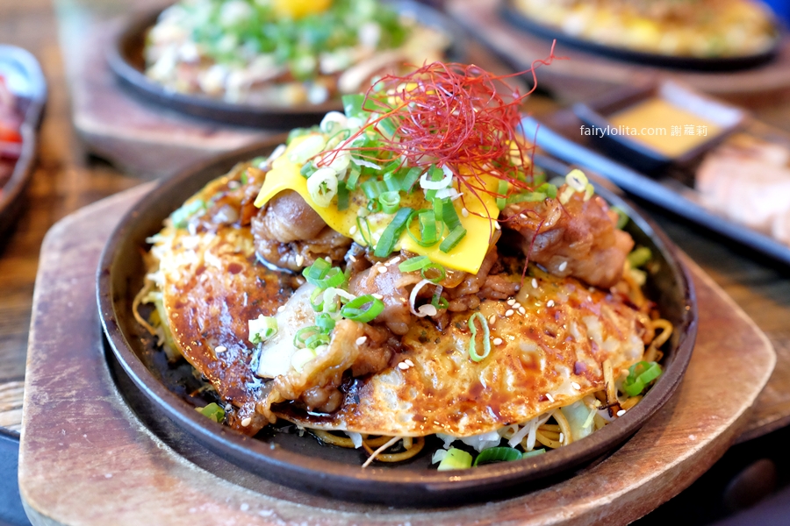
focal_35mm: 35
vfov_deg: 37.9
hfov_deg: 54.4
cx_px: 395
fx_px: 768
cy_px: 263
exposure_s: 1/42
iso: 3200
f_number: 2.8
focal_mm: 23
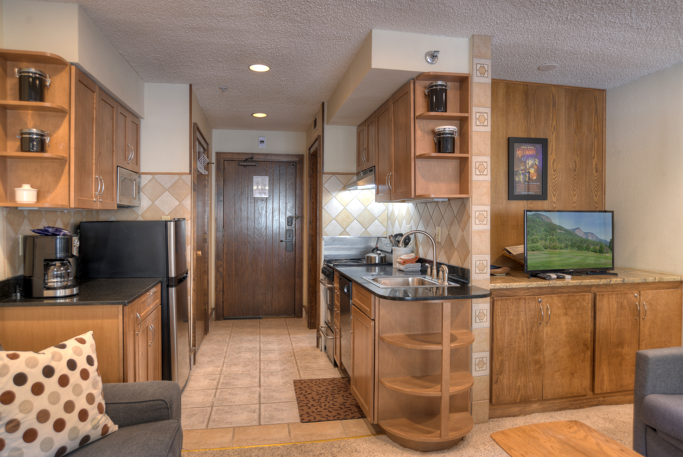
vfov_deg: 55.2
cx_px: 342
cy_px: 228
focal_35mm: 23
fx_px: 437
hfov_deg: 76.1
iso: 100
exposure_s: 1/2
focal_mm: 23
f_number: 5.6
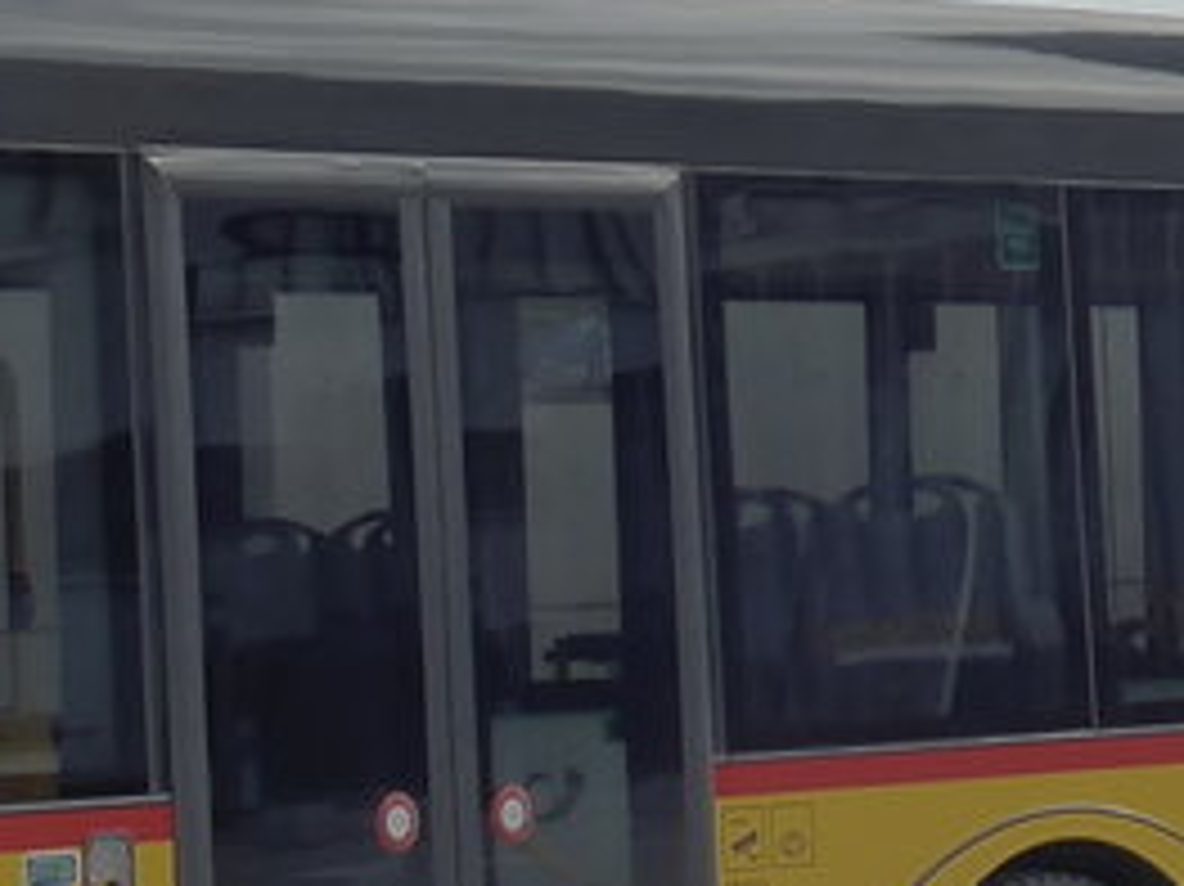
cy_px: -9
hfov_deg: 9.8
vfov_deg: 7.4
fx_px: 6872
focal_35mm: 201
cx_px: 1189
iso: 160
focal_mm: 9
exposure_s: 1/800
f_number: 5
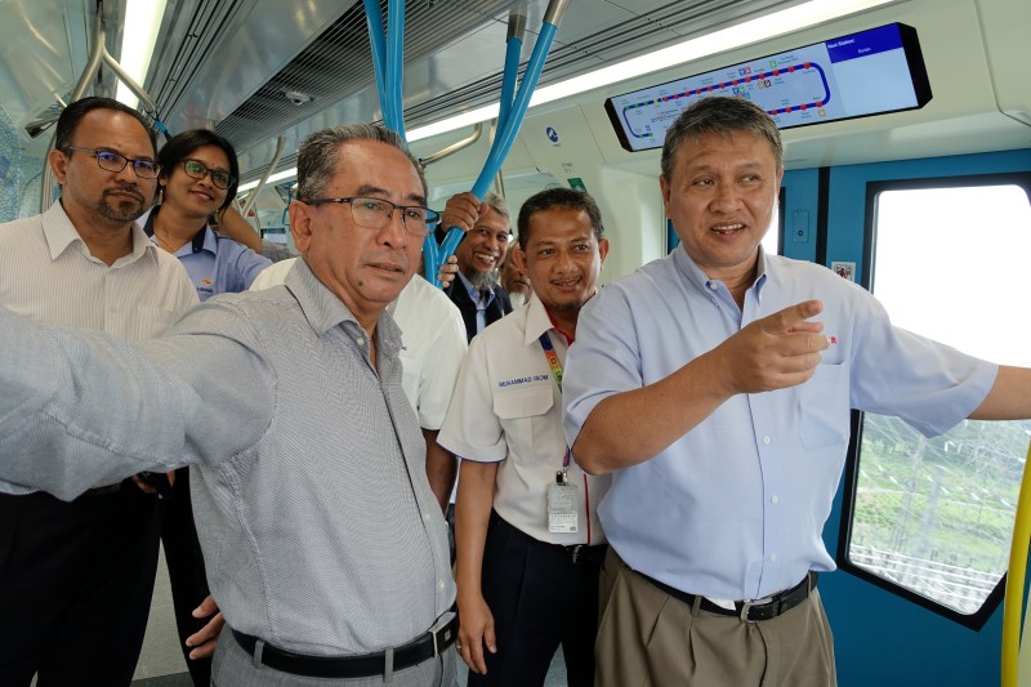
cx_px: 516
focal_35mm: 24
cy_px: 344
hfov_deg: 73.8
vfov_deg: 53.1
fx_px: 687
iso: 125
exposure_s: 1/80
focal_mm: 8.8
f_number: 3.5
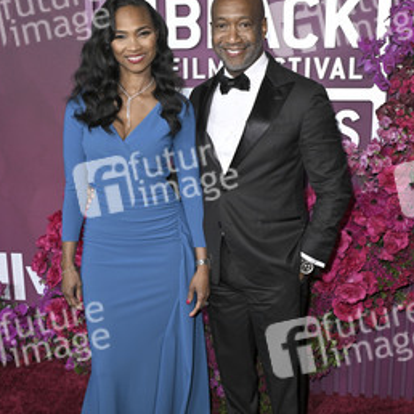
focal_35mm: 46
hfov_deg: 36.8
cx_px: 202
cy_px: 260
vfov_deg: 36.6
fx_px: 622
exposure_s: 1/320
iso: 2000
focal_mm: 35
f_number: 5.6
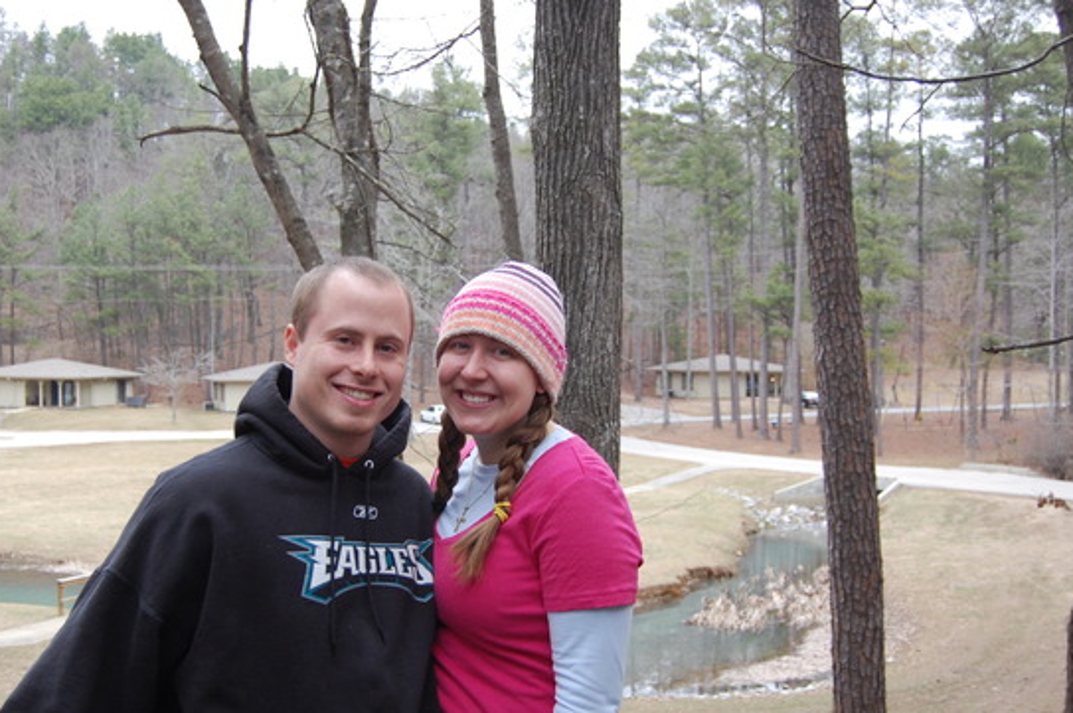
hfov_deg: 42.6
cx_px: 447
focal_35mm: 46
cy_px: 415
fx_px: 1370
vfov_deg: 29.1
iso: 400
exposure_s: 1/80
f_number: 4.5
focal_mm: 26
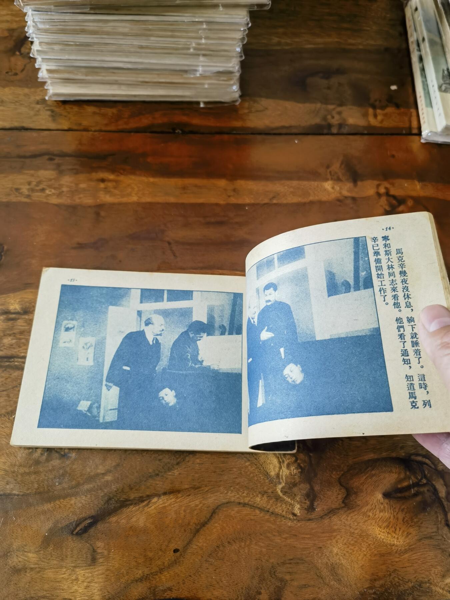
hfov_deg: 51.4
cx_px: 225
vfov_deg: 65.3
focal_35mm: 27
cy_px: 300
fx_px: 468
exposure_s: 1/120
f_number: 1.9
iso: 320
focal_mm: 6.67
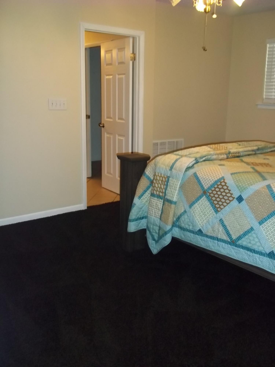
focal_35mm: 36
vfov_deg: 51.4
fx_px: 381
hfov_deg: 39.7
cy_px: 184
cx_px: 138
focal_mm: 6.5
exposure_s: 1/30
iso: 320
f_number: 3.1
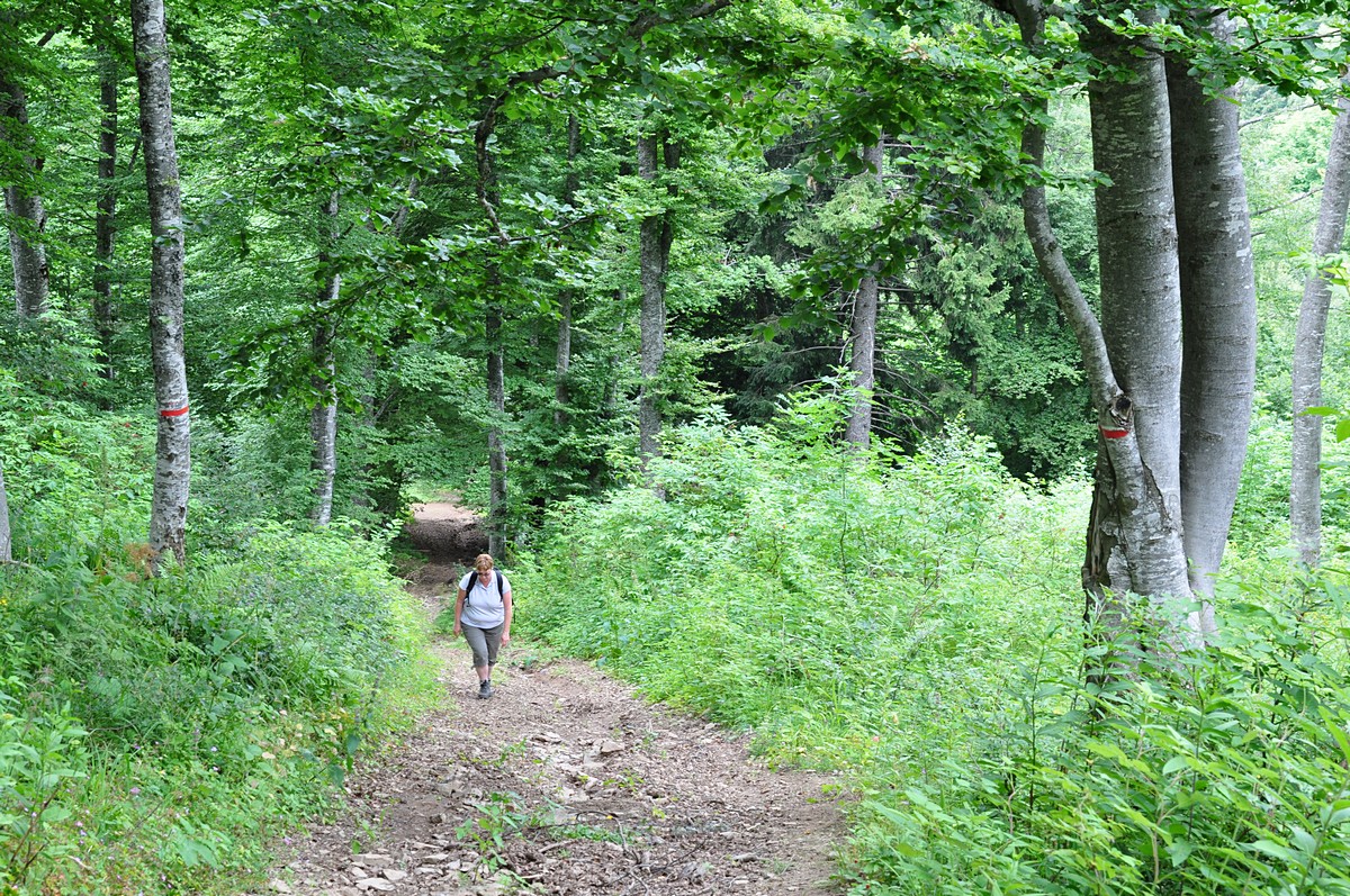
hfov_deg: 27.0
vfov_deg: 18.1
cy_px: 448
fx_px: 2809
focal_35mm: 75
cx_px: 675
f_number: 8
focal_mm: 50
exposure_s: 1/60
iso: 560
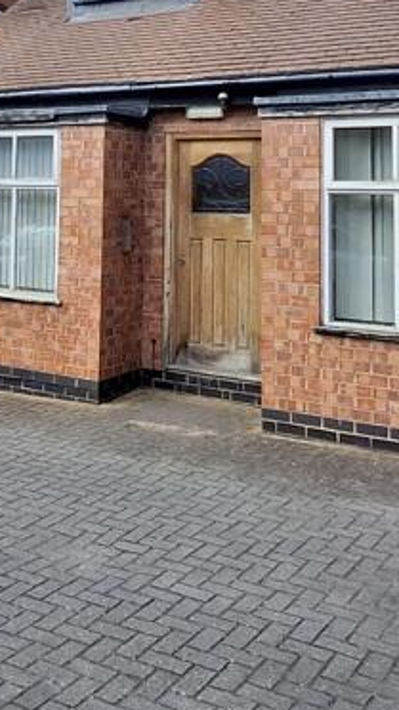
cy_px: 126
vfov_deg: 40.8
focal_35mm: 48
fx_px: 904
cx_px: 63
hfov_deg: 24.4
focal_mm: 1.64
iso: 40
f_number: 2.2
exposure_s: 1/640
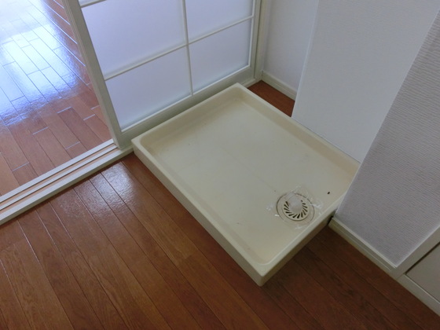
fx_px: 318
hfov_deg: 69.4
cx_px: 220
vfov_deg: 54.9
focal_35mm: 25
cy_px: 165
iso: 400
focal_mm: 4.4
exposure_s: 1/125
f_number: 3.3
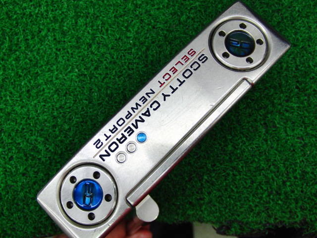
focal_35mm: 37
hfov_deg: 50.1
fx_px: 339
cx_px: 158
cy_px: 119
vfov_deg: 38.7
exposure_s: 1/80
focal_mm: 6.42
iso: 250
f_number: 3.6
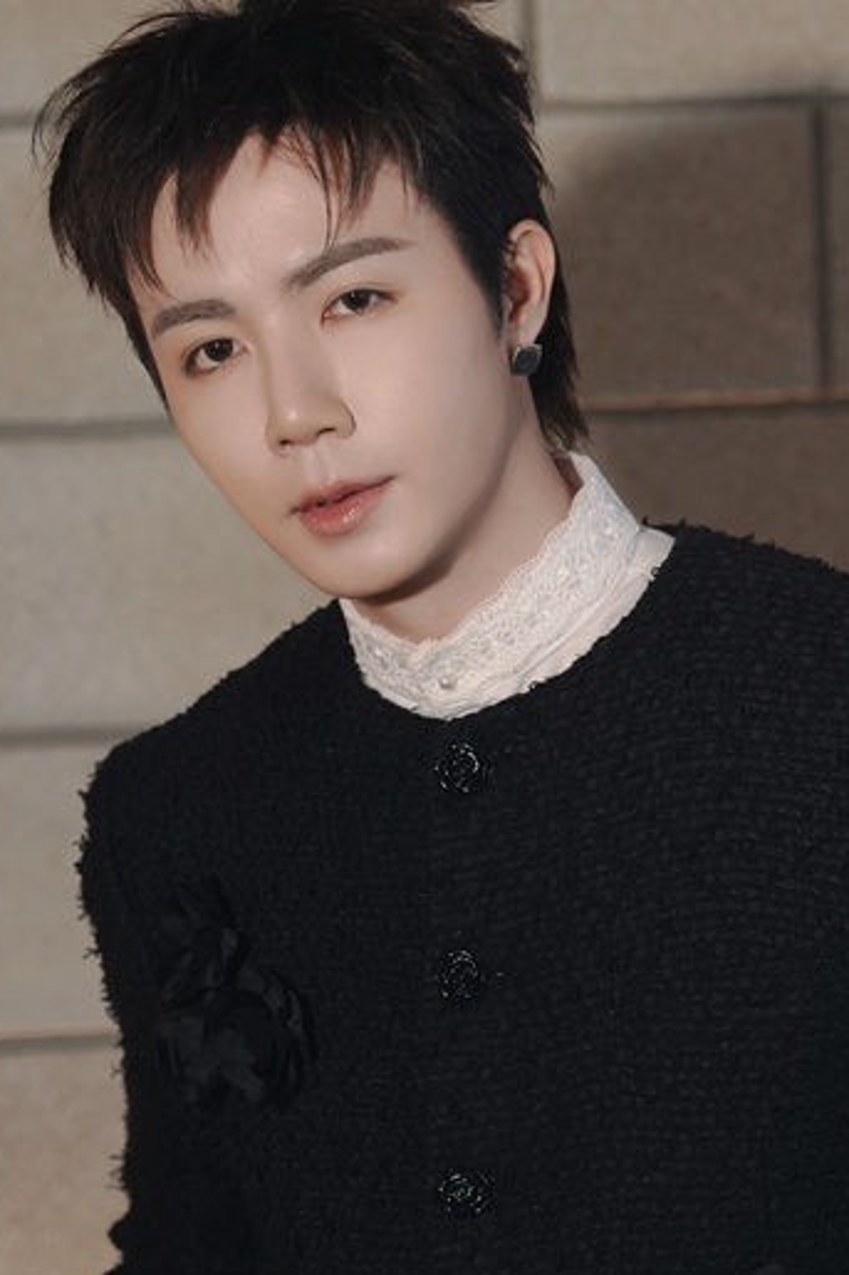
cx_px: 601
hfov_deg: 9.3
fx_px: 5203
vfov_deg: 13.9
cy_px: 879
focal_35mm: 147
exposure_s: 1/160
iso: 500
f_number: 2.8
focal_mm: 58
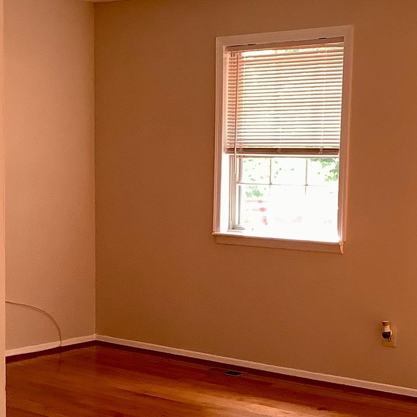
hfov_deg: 22.6
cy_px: 310
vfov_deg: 22.6
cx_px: 120
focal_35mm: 76
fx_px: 1036
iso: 80
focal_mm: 3.3
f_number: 2.4
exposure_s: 1/60
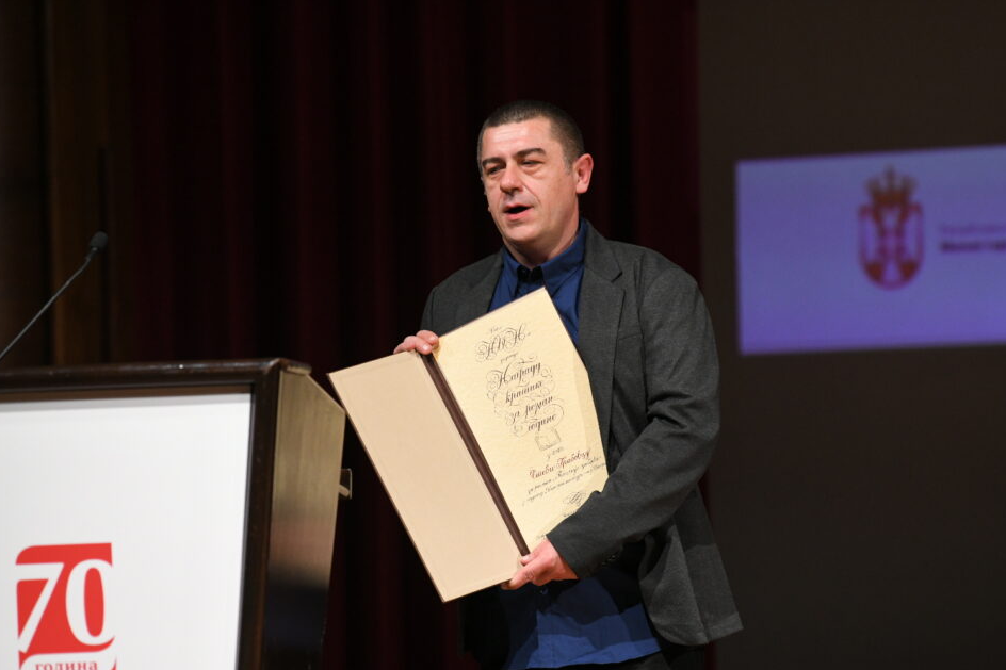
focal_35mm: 217
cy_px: 362
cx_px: 534
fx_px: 6062
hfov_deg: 9.5
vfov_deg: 6.3
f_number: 4
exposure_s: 1/250
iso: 2500
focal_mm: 200
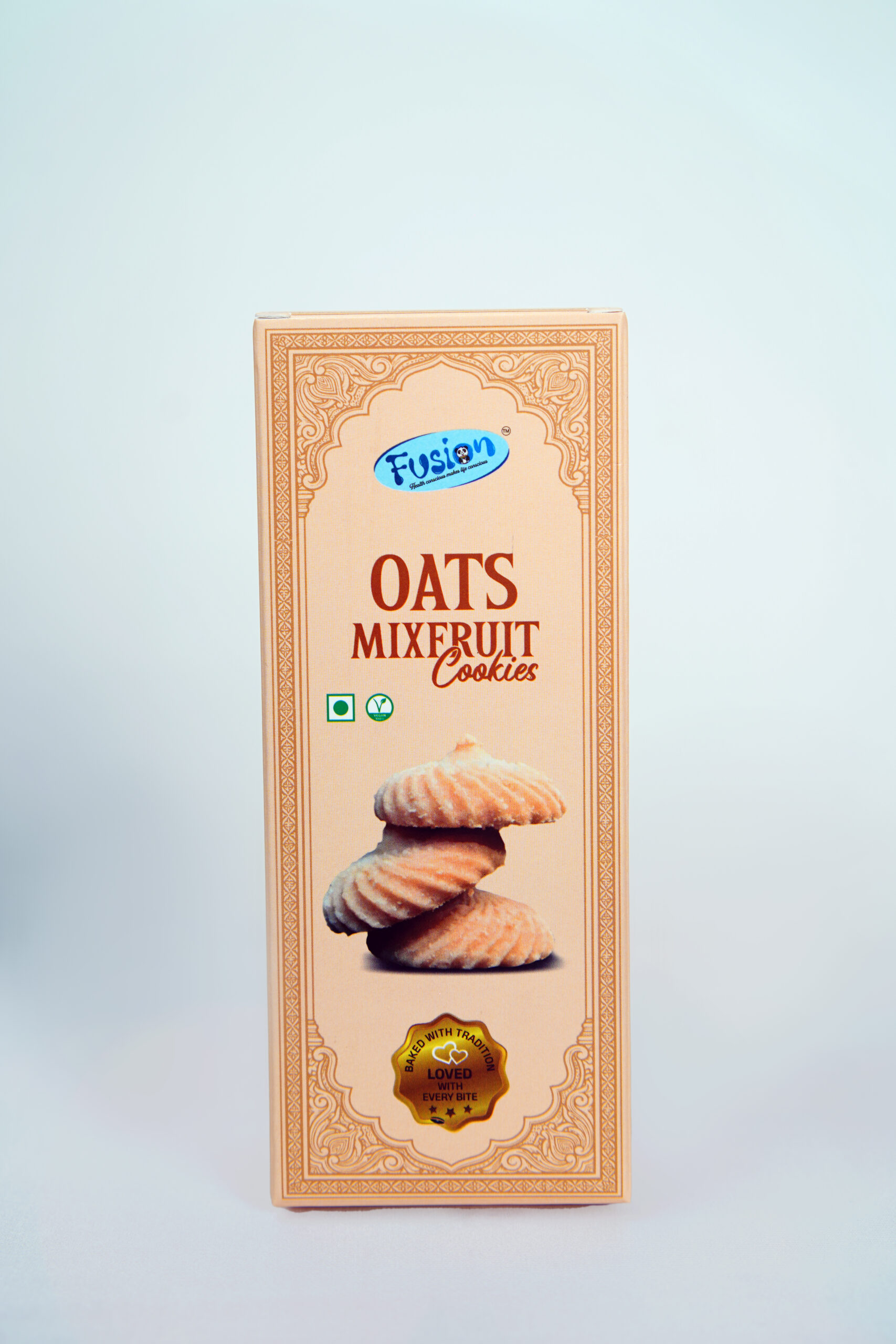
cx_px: 448
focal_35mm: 35
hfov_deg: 37.9
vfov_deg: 54.4
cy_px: 672
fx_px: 1306
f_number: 4
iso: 80
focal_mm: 35
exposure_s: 1/125
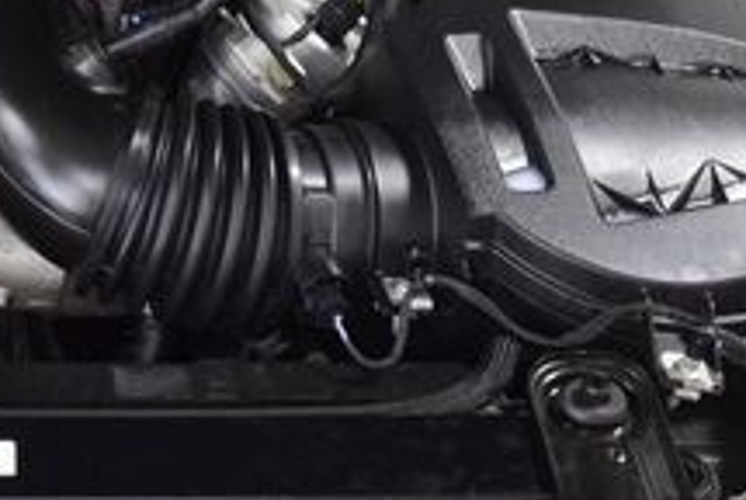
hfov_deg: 18.4
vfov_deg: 12.6
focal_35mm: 107
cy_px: -26
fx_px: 2220
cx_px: -52
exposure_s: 1/15
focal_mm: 24
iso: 1250
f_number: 6.3
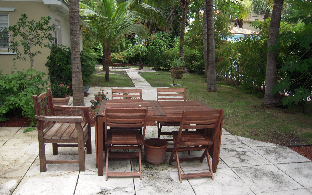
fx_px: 255
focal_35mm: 30
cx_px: 155
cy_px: 87
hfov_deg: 62.9
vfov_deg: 41.8
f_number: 5.4
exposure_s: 1/250
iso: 200
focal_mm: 5
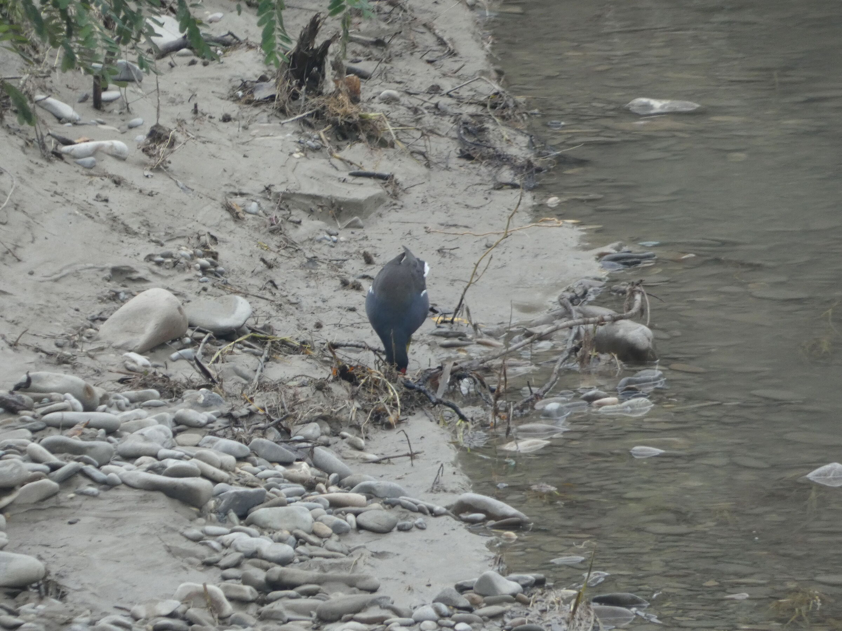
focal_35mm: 1200
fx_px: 29189
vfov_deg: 1.2
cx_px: 421
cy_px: 316
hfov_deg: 1.7
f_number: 5.9
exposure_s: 1/125
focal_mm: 215
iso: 200
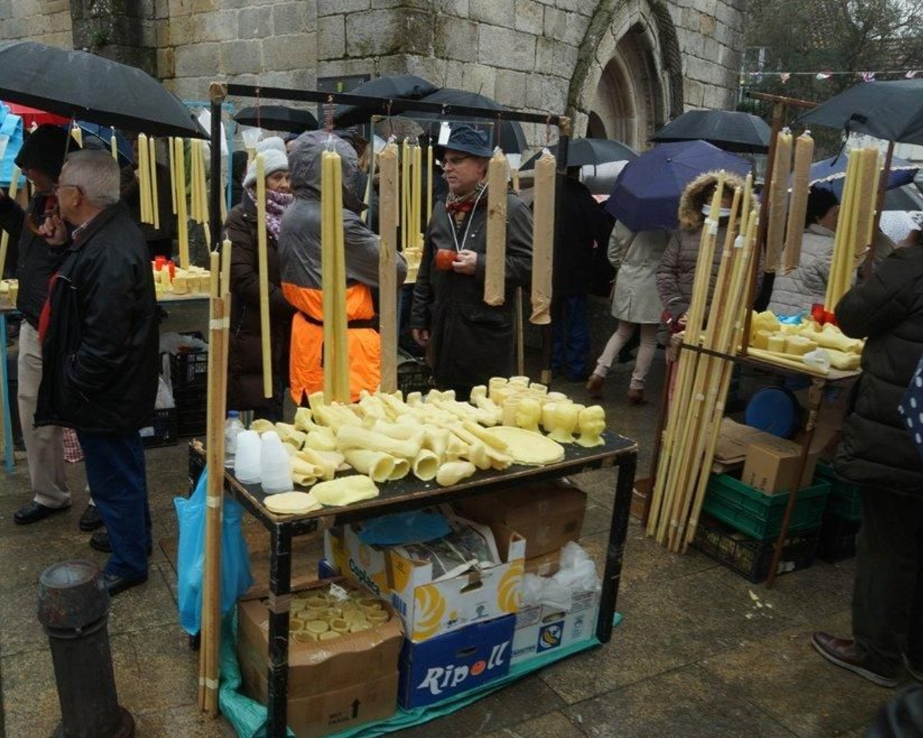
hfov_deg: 61.9
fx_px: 765
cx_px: 386
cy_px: 362
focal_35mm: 28
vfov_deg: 51.5
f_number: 10
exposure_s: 1/60
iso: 400
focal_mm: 16
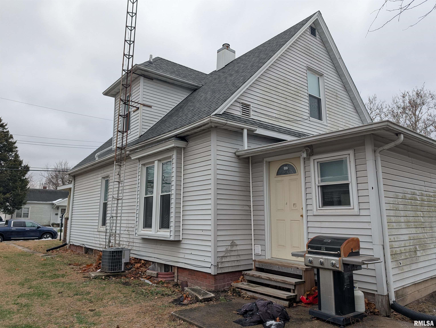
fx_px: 303
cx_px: 218
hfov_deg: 71.5
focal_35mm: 24
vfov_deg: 56.9
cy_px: 164
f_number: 1.68
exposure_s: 1/243
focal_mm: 6.9
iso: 22
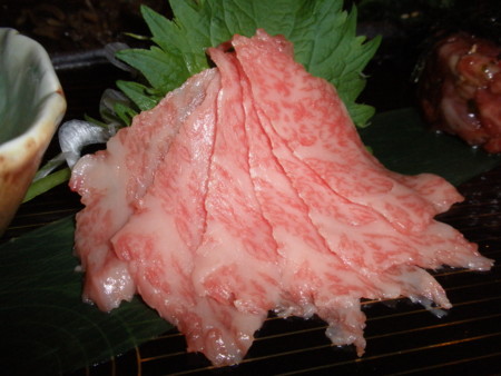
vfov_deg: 38.7
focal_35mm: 37
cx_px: 250
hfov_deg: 50.1
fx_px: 536
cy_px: 188
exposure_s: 1/30
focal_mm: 6.6
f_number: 10
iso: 200
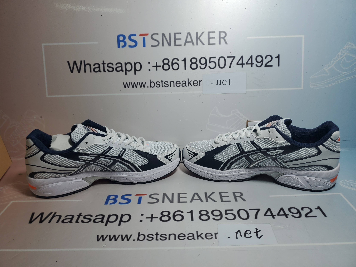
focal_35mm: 26
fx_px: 267
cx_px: 178
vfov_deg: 53.1
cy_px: 134
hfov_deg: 67.3
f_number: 1.5
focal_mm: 4.3
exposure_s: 1/890
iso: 50
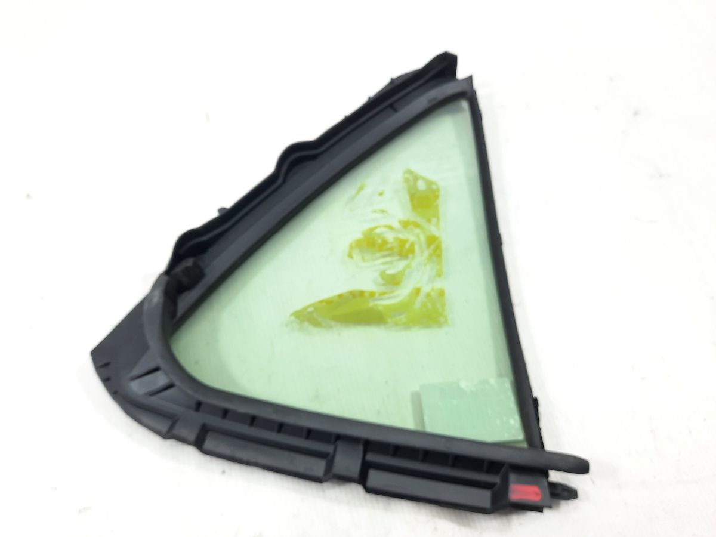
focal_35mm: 25
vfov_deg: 54.9
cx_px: 358
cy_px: 268
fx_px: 517
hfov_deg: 69.4
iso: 64
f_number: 2
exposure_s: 1/50
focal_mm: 4.6
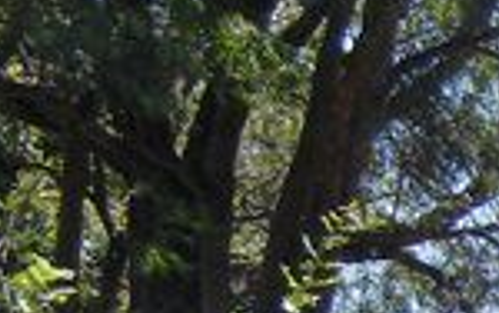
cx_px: 1254
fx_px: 2314
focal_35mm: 170
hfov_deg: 10.4
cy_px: 599
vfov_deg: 7.5
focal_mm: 5.4
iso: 160
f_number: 3.5
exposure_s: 1/634
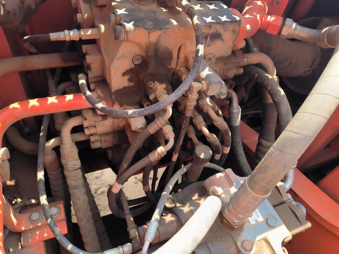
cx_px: 170
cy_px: 127
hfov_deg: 69.4
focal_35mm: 25
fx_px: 245
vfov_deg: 54.9
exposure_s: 1/109
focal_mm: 4.71
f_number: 1.79
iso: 56
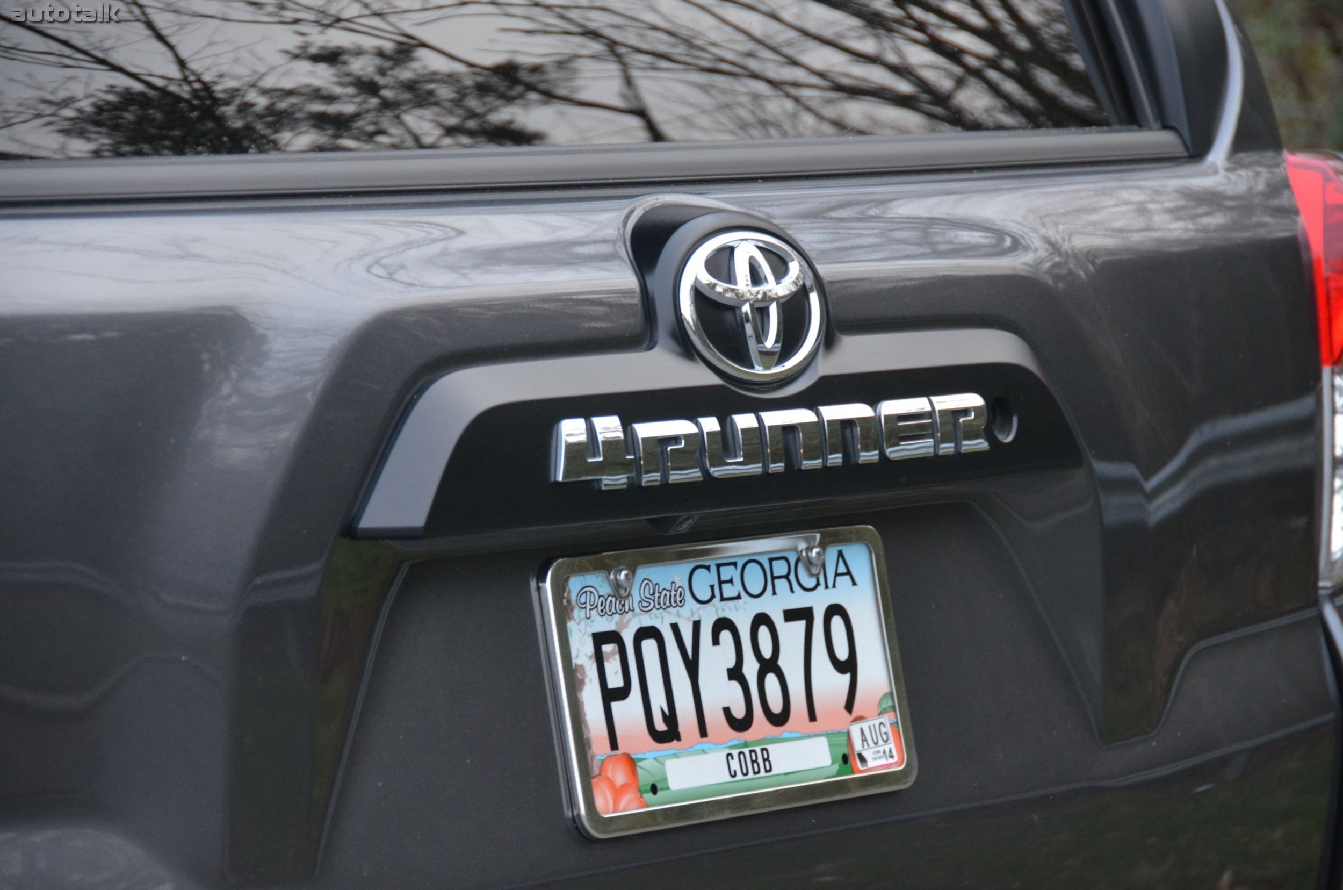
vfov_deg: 8.1
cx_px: 672
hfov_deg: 12.3
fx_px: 6255
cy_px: 445
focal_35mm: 168
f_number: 5.3
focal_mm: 112
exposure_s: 1/40
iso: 1600
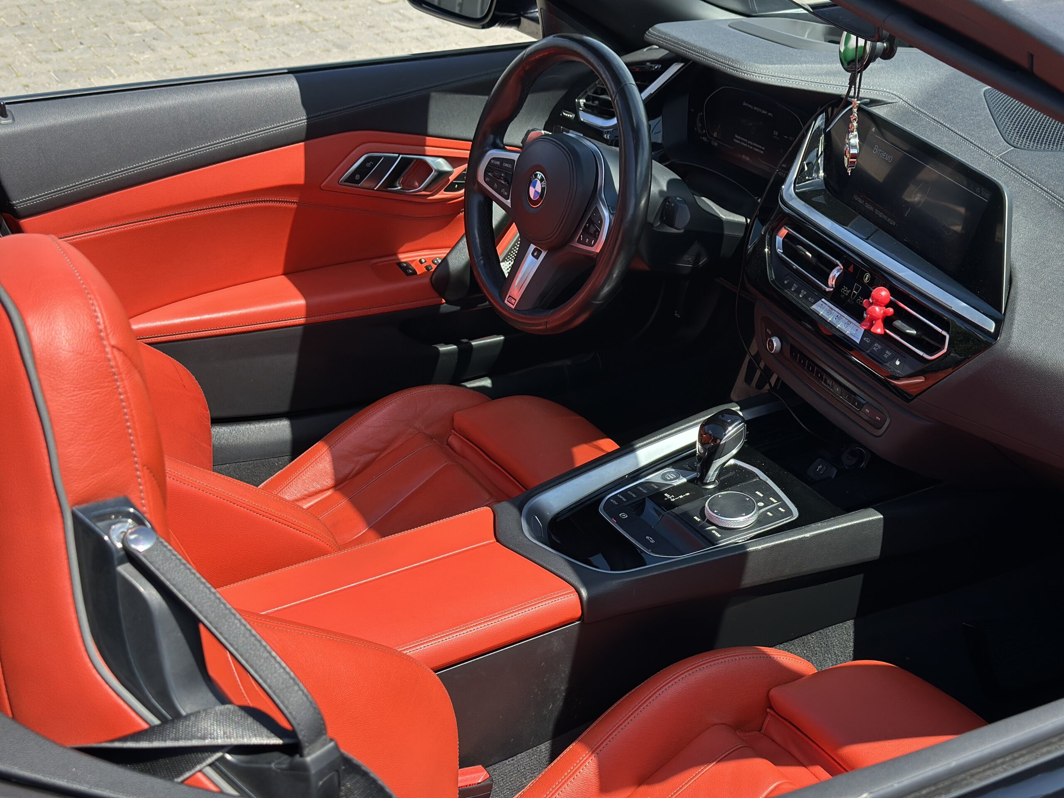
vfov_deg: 30.3
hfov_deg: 39.7
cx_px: 532
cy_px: 399
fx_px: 1475
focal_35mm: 48
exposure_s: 1/2203
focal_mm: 6.86
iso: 100
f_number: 1.78
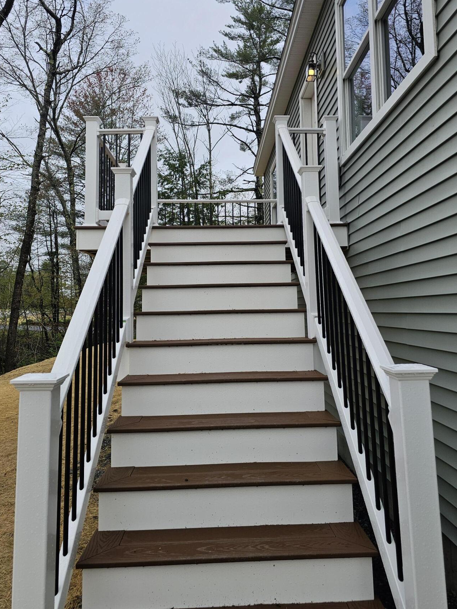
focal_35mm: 27
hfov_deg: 51.3
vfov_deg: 65.0
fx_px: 475
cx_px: 236
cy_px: 263
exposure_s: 1/2000
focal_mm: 6.3
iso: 40
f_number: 1.7
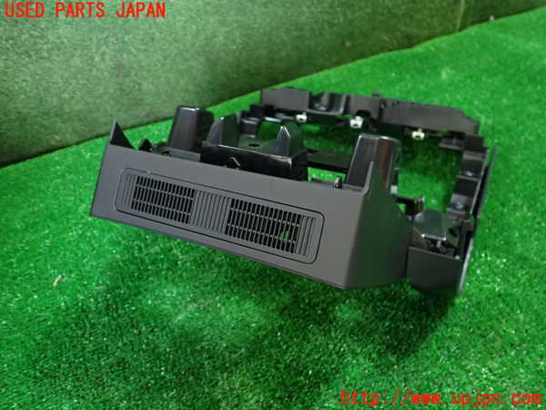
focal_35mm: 30
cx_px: 273
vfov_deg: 46.8
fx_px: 473
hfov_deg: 60.0
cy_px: 205
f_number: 2.3
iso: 320
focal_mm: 5.4
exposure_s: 1/30
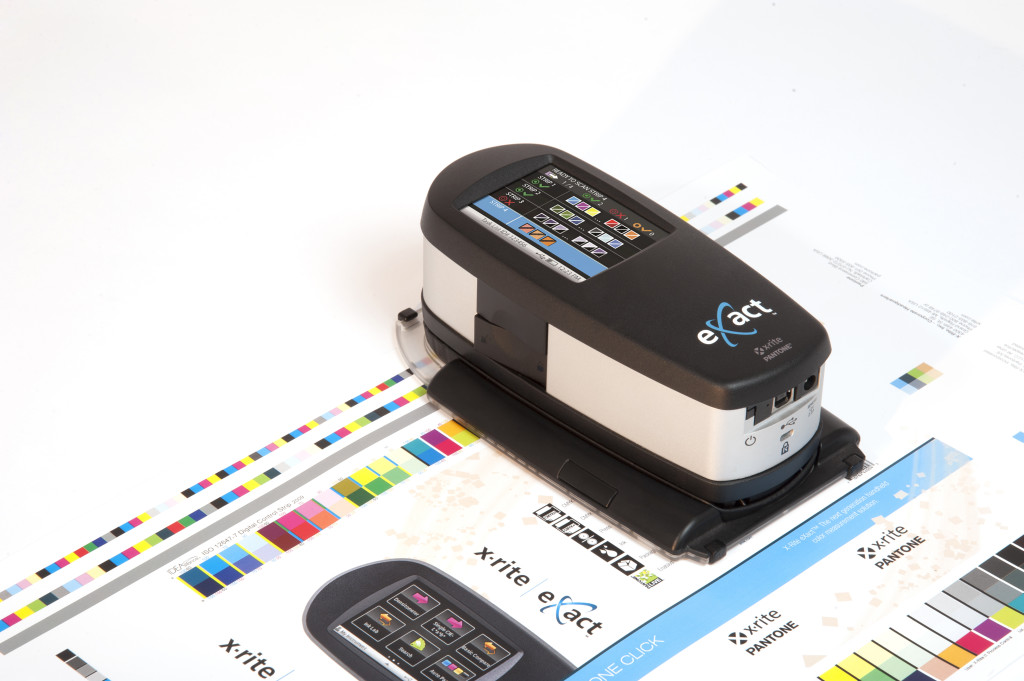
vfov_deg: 11.4
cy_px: 340
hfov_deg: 17.1
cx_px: 512
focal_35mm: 120
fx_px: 3411
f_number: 22
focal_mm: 120
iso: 200
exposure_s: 1/250
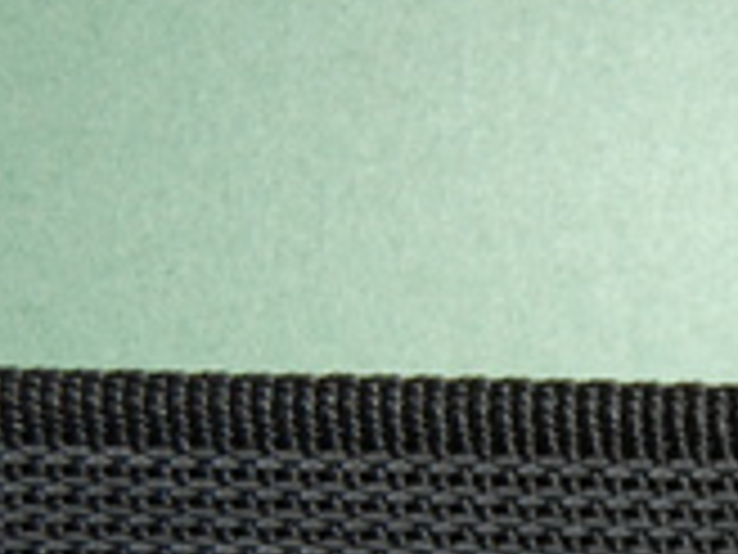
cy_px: 536
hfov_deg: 16.6
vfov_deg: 12.8
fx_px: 2430
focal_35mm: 114
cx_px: 878
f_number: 4.2
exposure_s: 1/60
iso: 220
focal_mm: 26
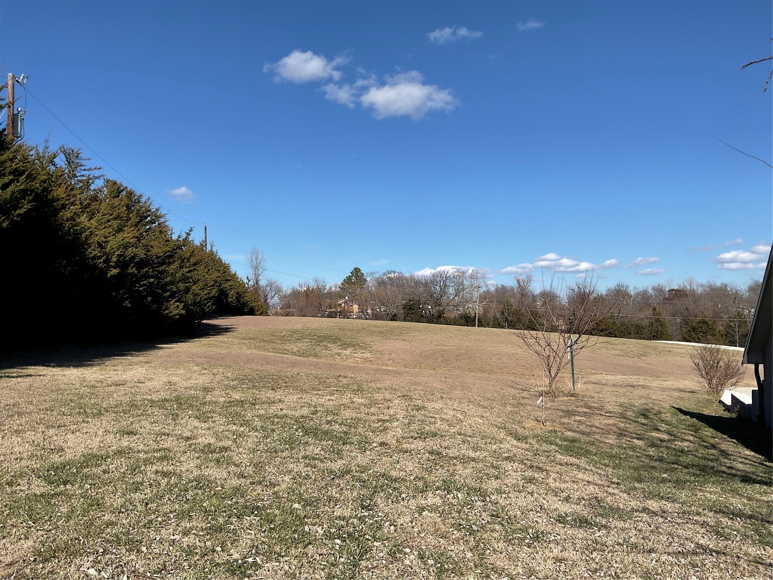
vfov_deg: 48.2
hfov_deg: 61.7
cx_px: 386
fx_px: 648
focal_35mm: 29
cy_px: 290
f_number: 1.8
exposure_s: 1/2667
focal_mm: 3
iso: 16
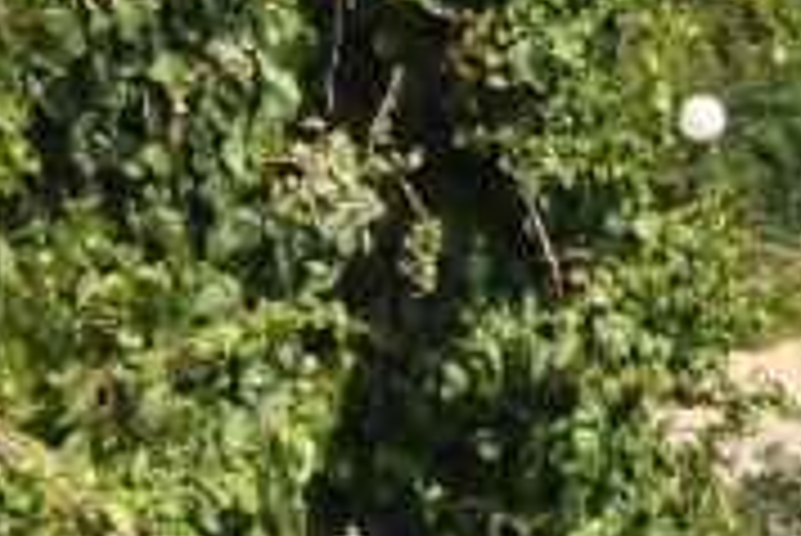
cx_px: 1114
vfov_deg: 5.8
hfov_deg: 8.7
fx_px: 5166
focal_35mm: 232
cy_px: -423
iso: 100
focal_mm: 24
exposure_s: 1/200
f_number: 10
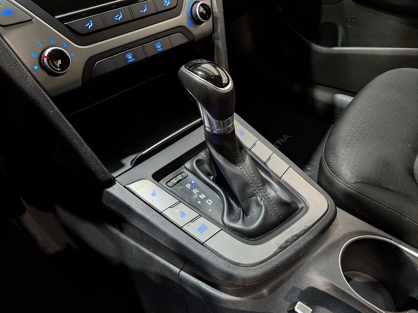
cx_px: 209
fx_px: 290
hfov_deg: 71.6
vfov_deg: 56.8
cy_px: 156
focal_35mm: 24
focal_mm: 4.53
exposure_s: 1/120
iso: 699
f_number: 1.7
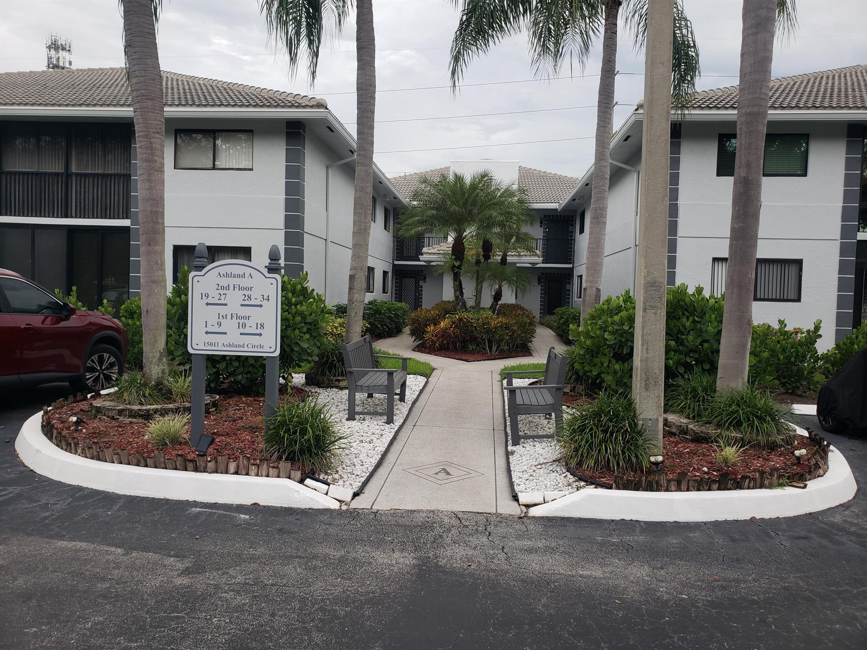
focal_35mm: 26
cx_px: 434
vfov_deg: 53.1
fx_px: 651
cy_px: 325
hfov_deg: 67.3
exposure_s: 1/60
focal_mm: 4.3
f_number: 2.4
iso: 64
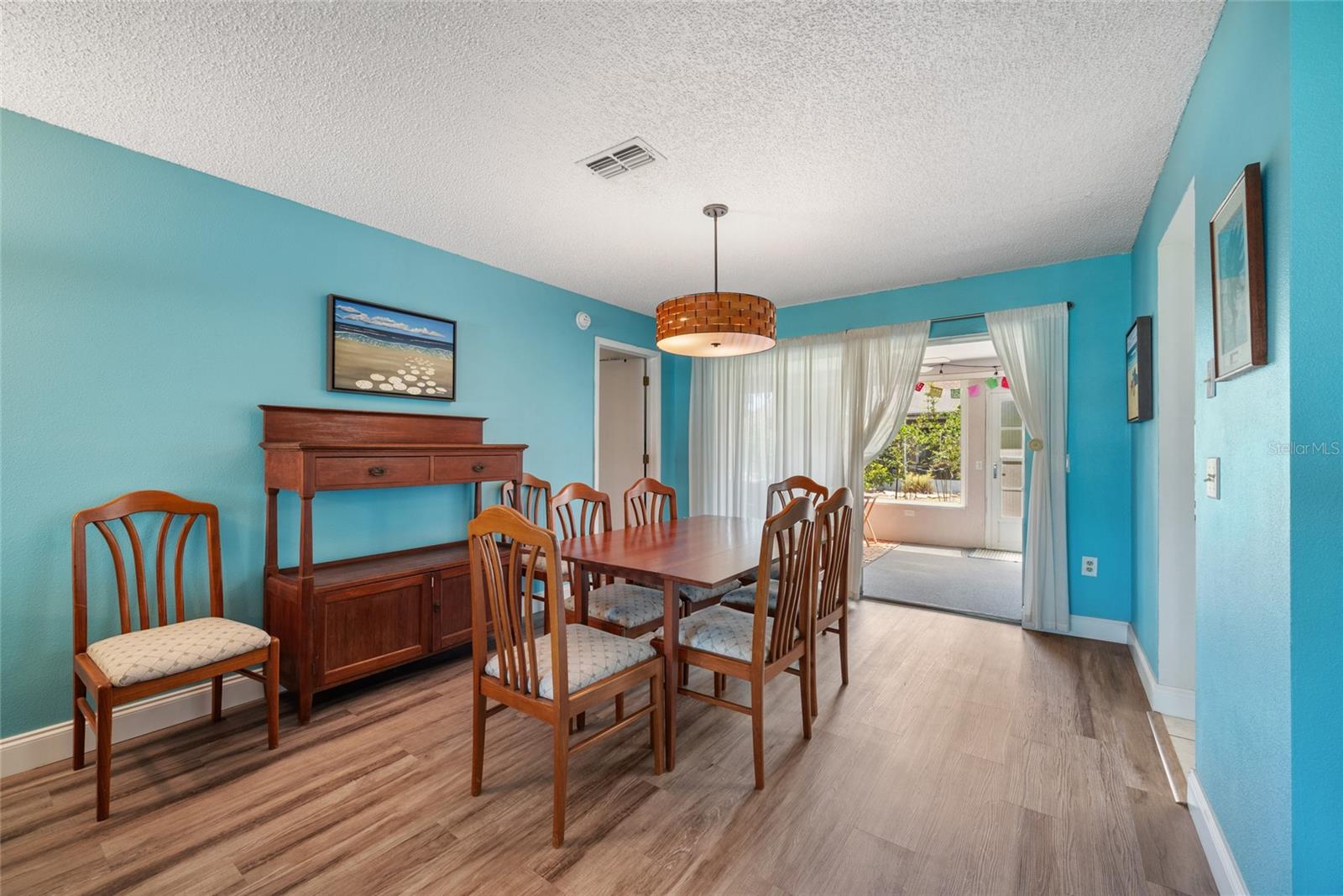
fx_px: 522
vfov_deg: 81.2
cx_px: 672
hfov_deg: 104.2
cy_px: 448
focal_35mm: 14
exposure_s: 1
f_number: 9
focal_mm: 14
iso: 250
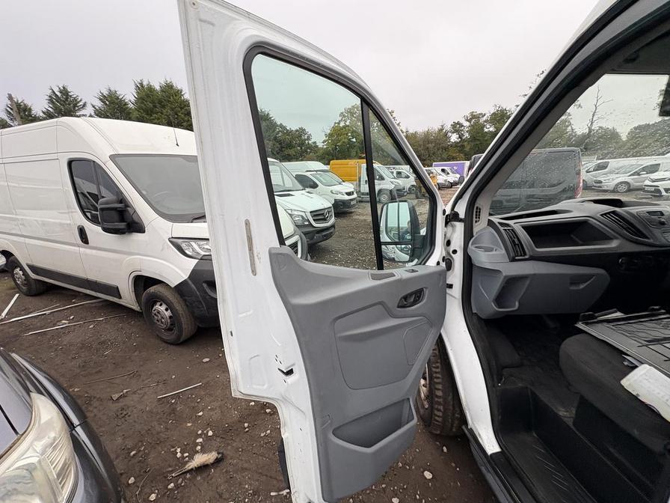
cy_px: 252
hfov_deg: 102.1
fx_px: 271
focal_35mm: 14
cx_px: 335
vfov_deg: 85.7
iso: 64
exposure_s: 1/99
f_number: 2.2
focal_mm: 2.22
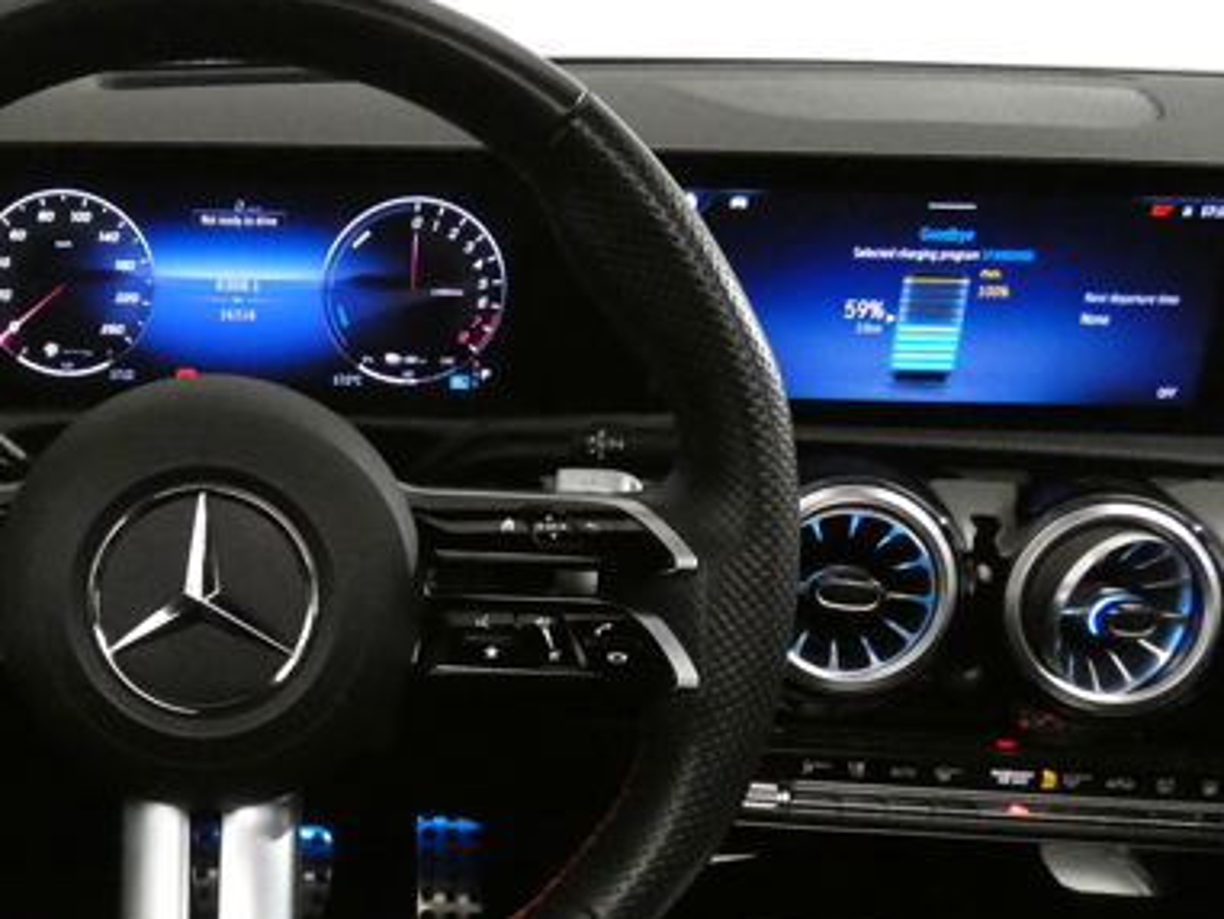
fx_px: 1486
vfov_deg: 34.1
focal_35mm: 42
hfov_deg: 42.3
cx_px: 206
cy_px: 591
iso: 1600
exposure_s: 1/30
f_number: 2.8
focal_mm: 3.6
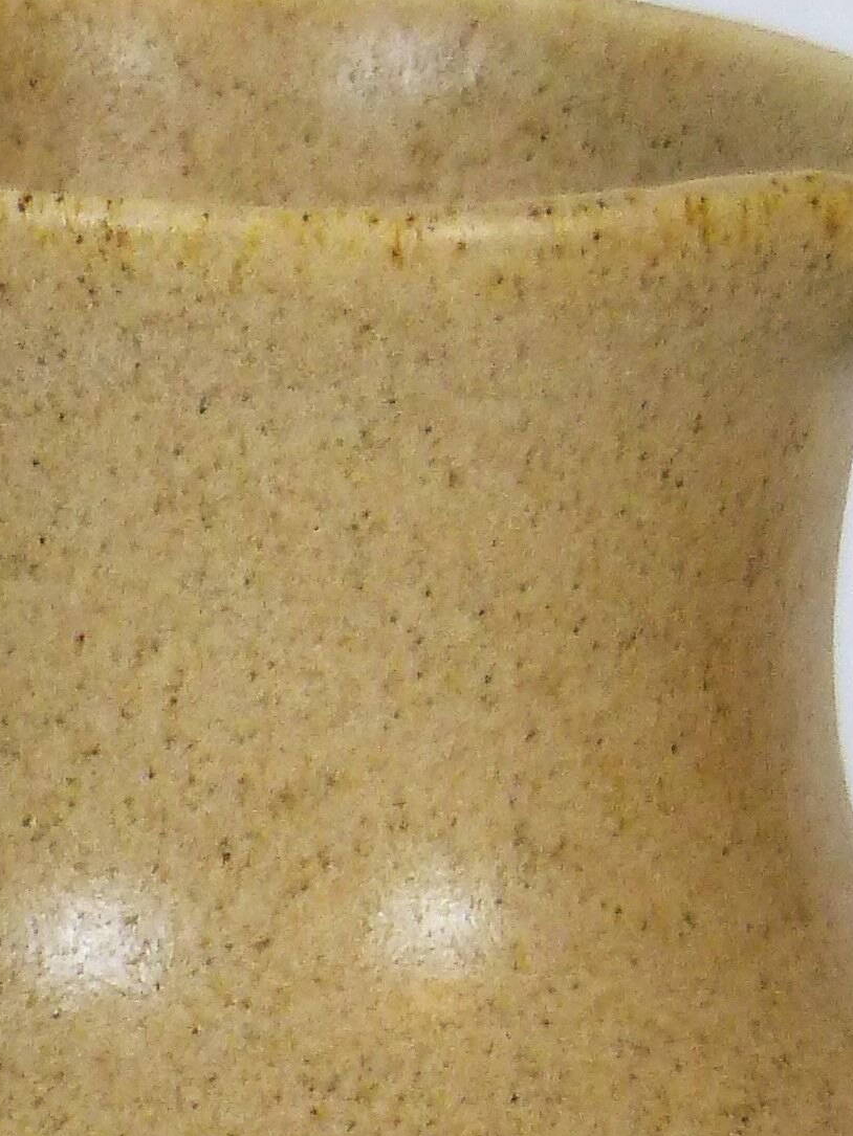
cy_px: 1800
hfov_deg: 2.3
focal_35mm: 649
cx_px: 147
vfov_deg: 3.0
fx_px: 21319
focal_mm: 28.7
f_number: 2.8
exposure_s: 1/80
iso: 200
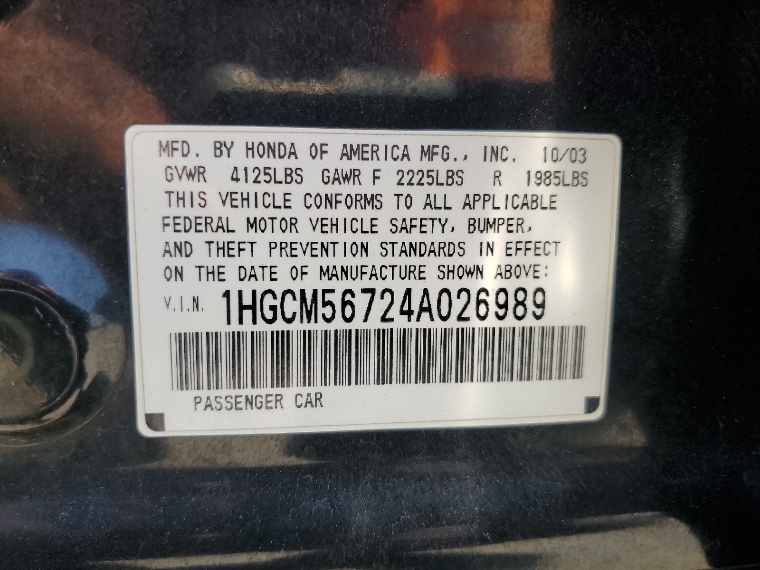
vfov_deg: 53.1
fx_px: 571
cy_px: 285
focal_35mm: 26
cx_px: 380
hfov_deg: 67.3
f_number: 1.5
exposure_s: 1/526
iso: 50
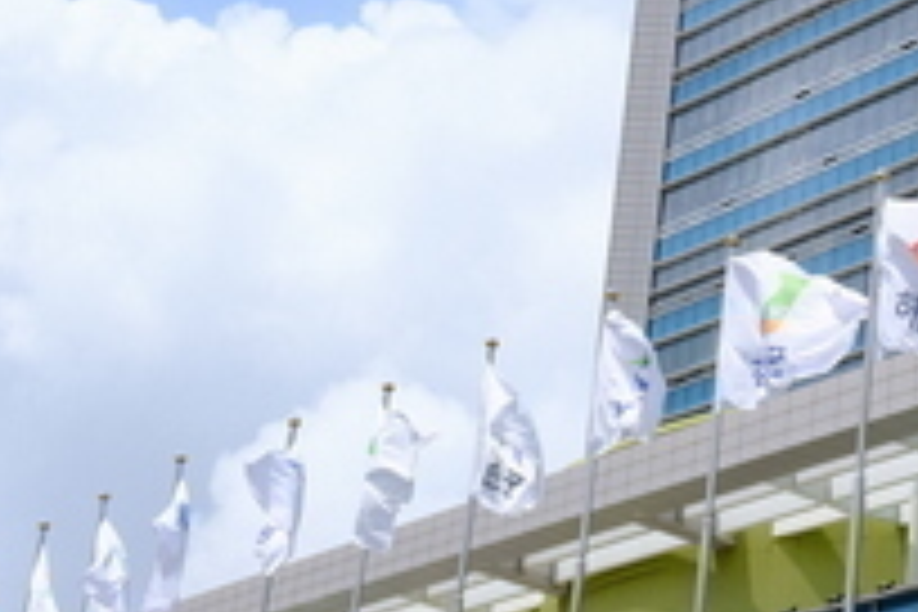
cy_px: -110
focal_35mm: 110
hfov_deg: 17.7
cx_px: 1089
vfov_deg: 12.2
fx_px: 2805
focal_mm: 26.5
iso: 320
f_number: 5.6
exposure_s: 1/1000
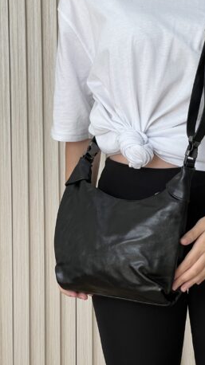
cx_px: 166
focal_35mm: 110
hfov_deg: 11.0
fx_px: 1065
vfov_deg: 19.4
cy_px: 151
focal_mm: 9
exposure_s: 1/100
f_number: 2.8
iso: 32
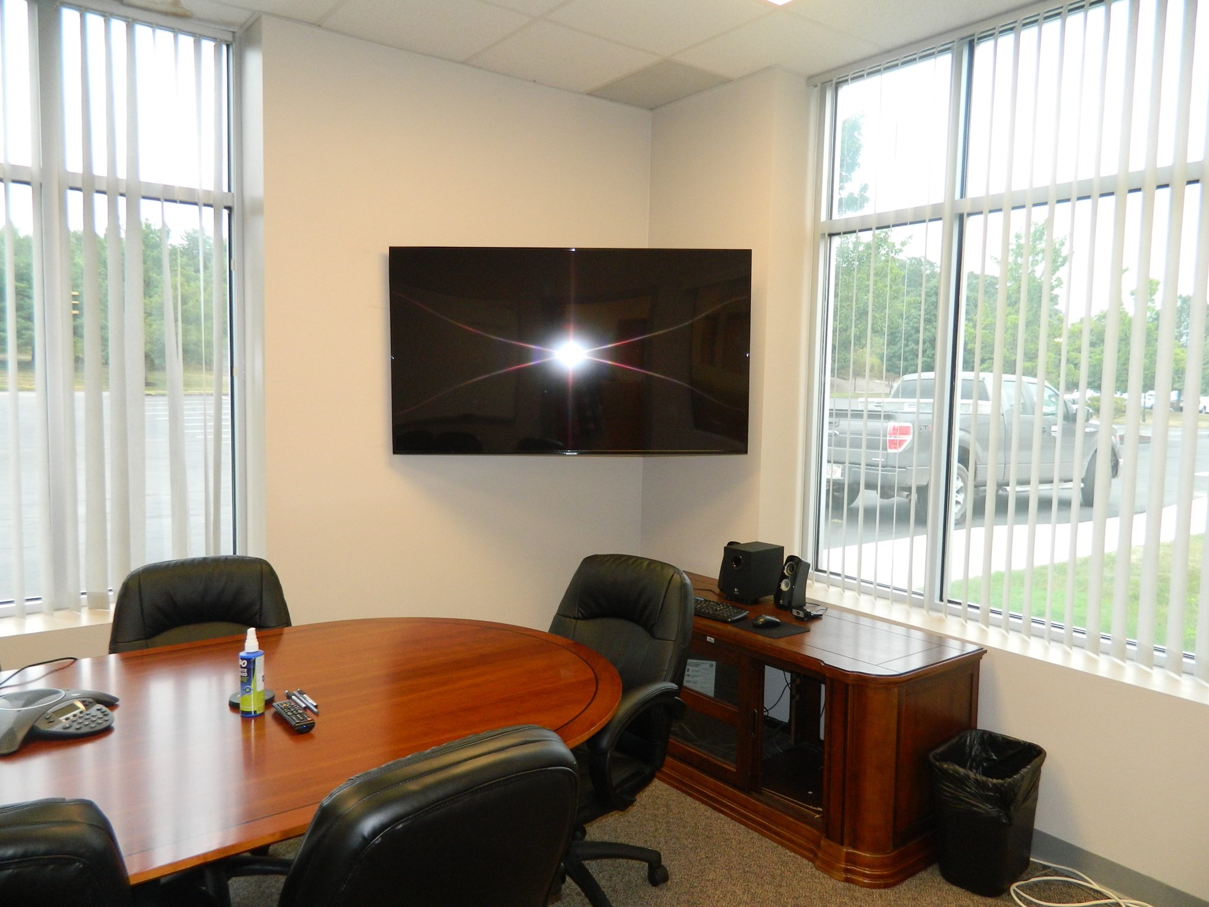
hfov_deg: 69.4
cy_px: 454
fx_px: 873
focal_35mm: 25
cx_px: 604
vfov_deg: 54.9
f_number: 3.1
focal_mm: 4.5
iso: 200
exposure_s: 1/30
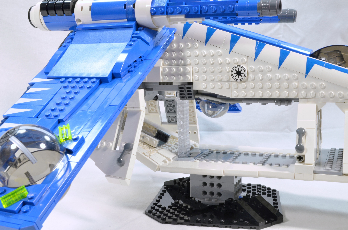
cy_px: 115
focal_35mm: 45
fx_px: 434
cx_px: 174
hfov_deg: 43.7
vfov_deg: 29.7
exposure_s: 1/4
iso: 400
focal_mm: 30
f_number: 20
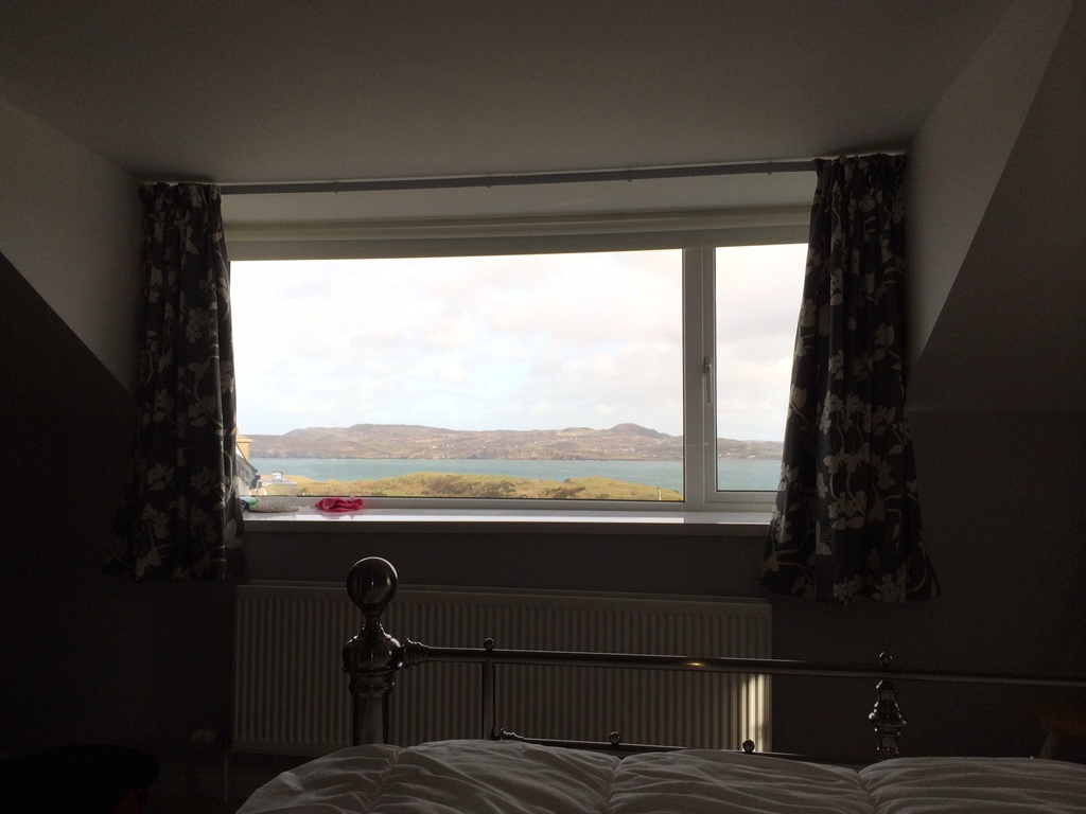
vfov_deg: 46.8
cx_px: 543
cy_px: 407
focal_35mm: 30
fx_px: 941
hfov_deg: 60.0
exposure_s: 1/912
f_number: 2.2
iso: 64
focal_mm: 4.12
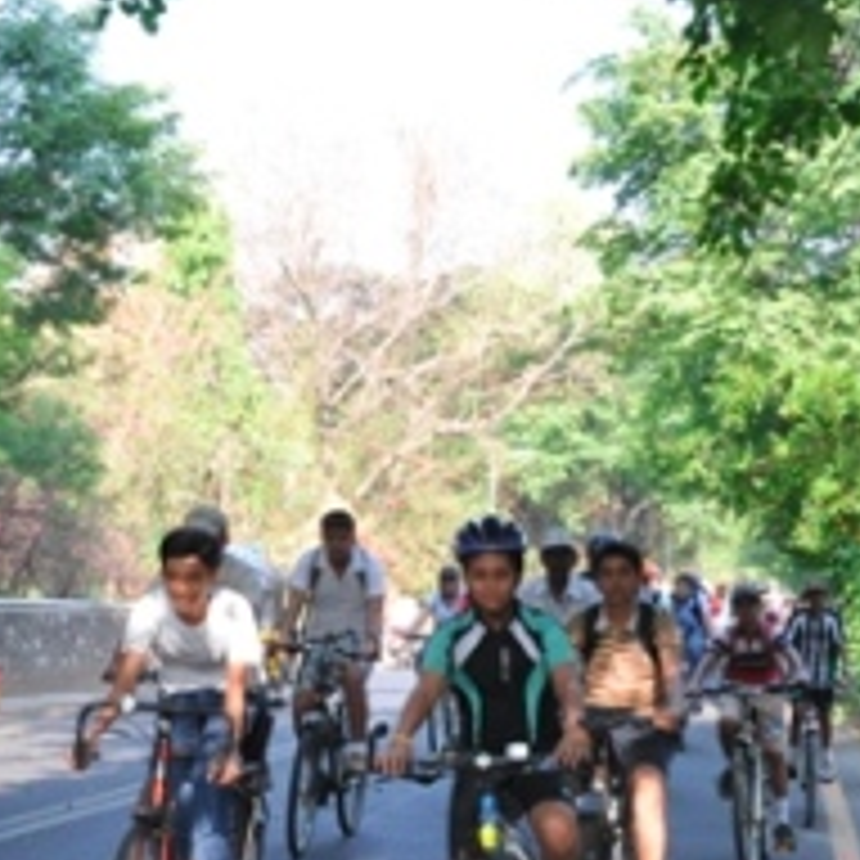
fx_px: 2336
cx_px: 477
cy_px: 716
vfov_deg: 20.6
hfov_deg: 20.9
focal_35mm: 83
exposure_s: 1/200
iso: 400
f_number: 7.1
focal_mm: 25
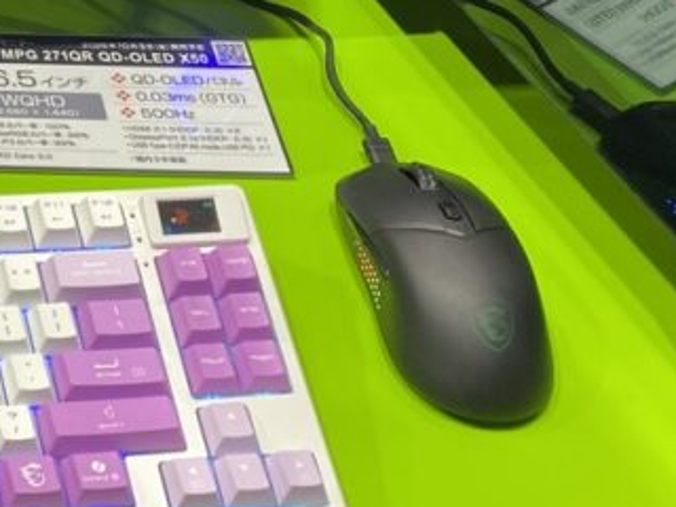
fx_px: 1855
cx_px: -334
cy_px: -194
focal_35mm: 95
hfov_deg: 18.4
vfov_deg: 14.7
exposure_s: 1/100
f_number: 1.8
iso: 80
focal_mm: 4.25
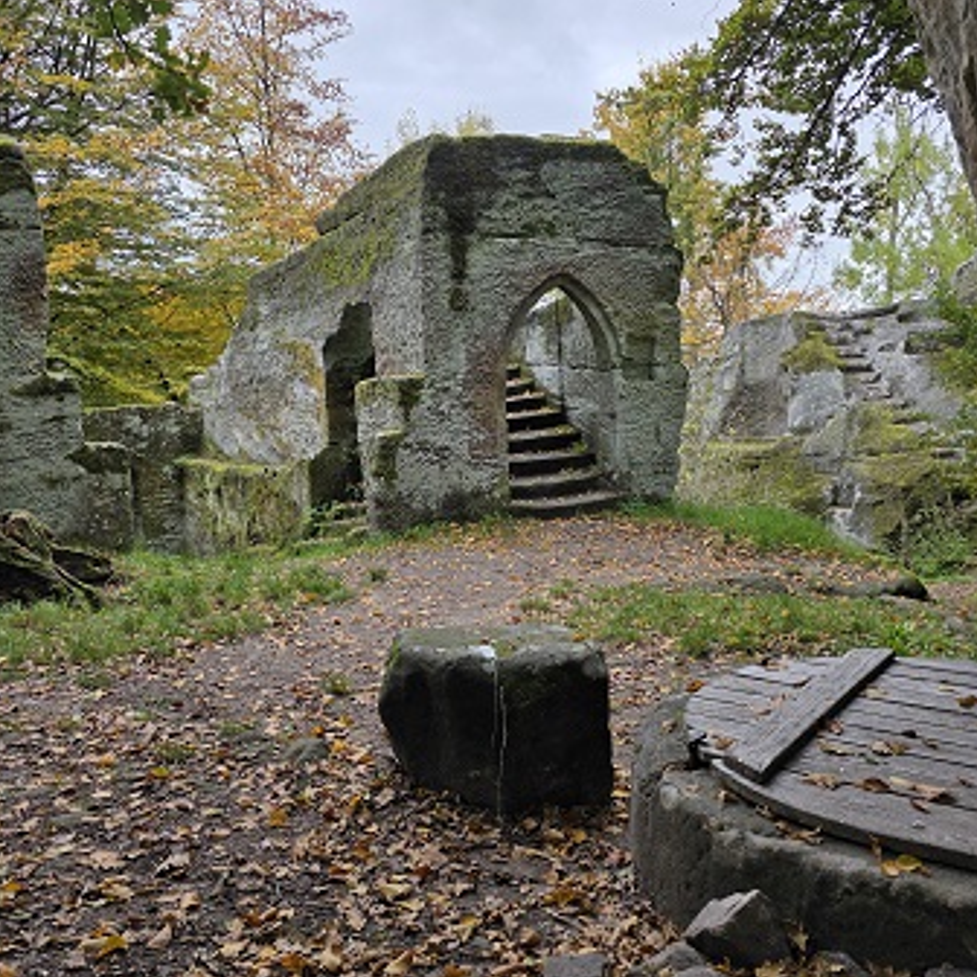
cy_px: 471
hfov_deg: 55.6
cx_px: 520
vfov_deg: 55.6
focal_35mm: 29
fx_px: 926
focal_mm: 6.3
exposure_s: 1/359
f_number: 1.7
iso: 40
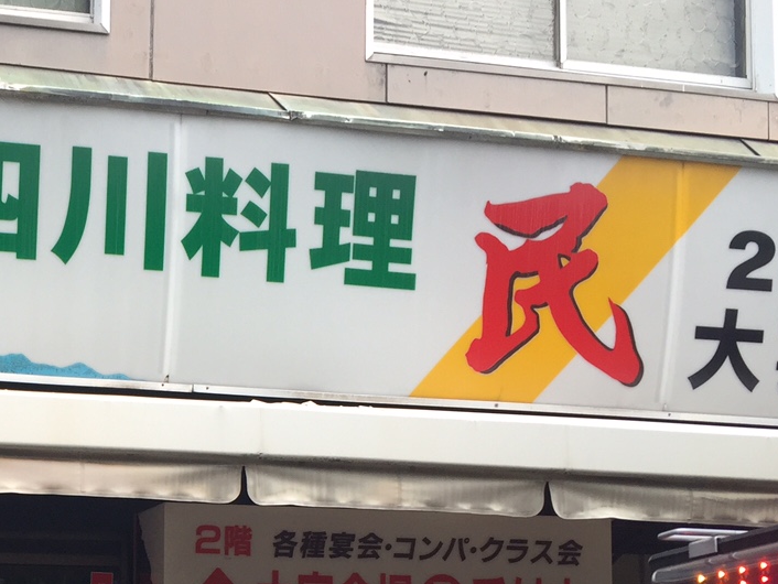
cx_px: -20
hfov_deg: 27.2
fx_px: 1506
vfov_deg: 21.2
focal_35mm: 67
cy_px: 584
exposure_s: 1/129
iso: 32
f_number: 2.2
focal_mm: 4.15
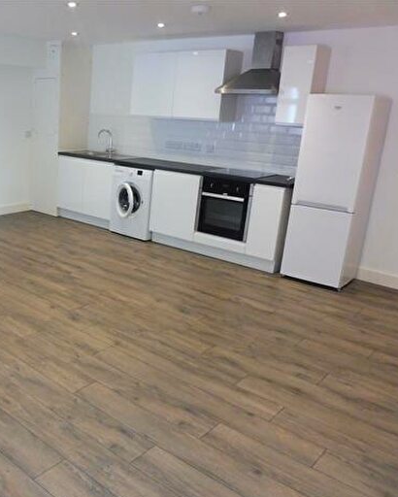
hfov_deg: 43.4
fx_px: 471
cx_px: 72
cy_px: 253
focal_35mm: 32
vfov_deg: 55.6
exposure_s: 1/30
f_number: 3.5
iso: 500
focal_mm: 4.3
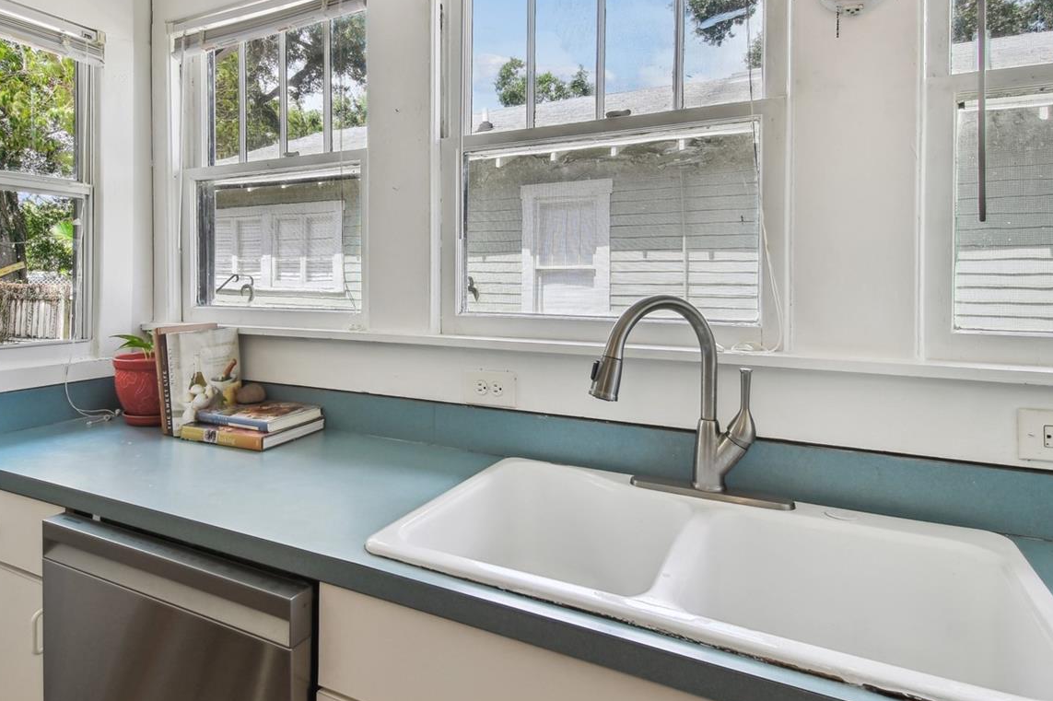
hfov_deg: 80.4
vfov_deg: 59.1
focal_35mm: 21
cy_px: 288
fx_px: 614
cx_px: 429
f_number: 7.1
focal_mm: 10
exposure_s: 1/40
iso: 100
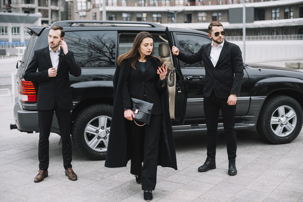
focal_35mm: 50
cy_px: 101
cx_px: 152
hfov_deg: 39.6
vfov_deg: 27.0
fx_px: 421
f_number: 2.5
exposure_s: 1/160
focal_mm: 50
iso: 500
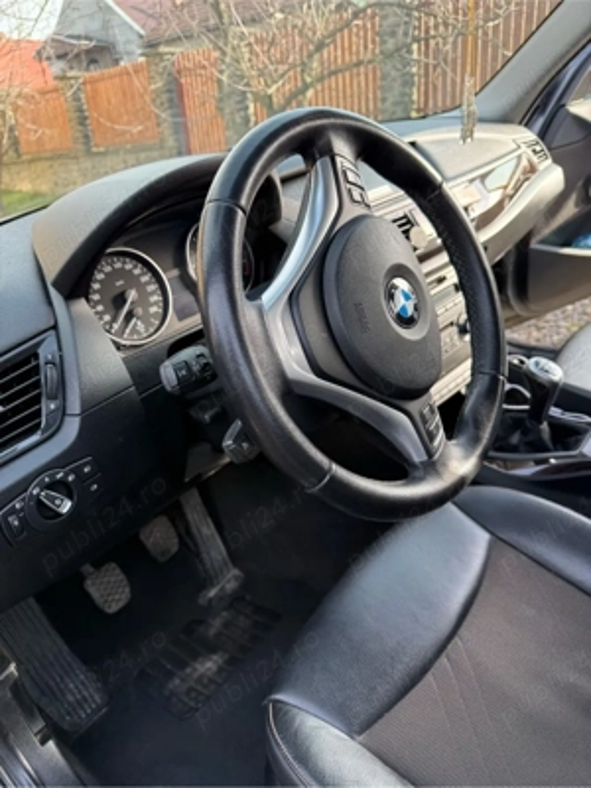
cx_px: 296
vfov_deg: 71.6
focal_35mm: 24
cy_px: 394
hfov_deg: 56.8
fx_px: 546
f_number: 1.78
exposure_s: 1/245
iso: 80
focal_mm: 6.76
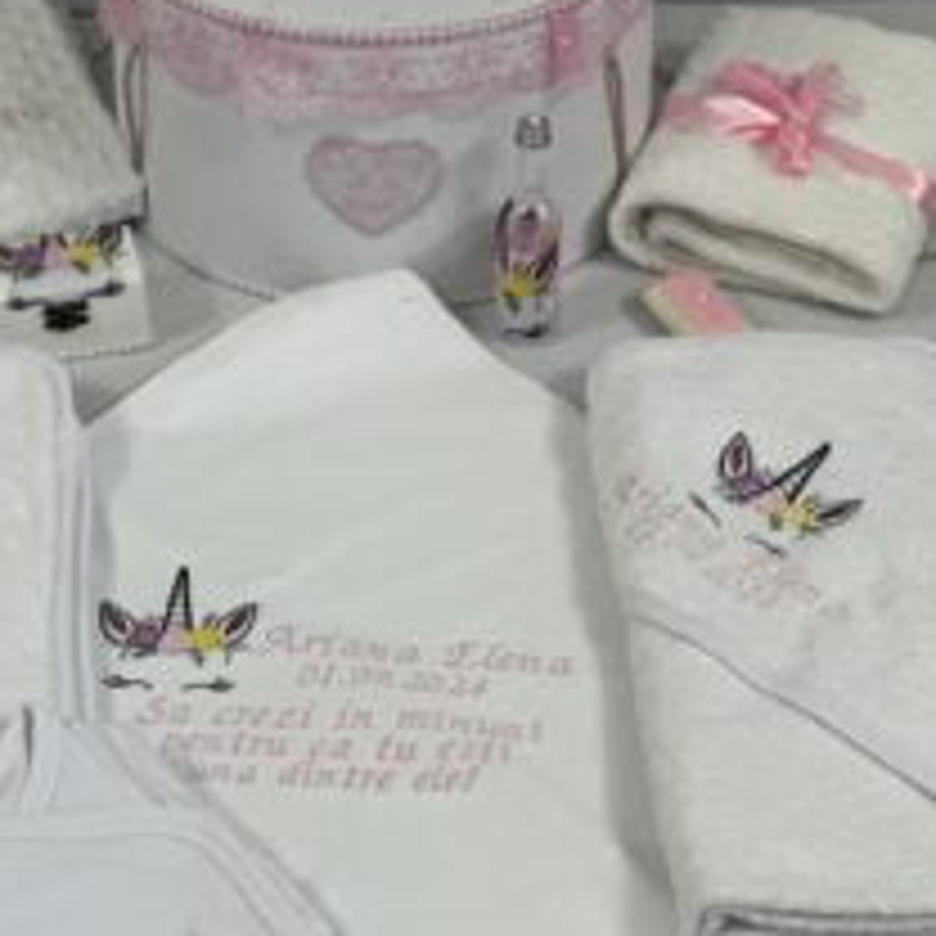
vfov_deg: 13.3
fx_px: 4008
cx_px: 338
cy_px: 261
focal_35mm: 131
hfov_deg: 13.3
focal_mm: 9
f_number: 2.8
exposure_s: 1/100
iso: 160
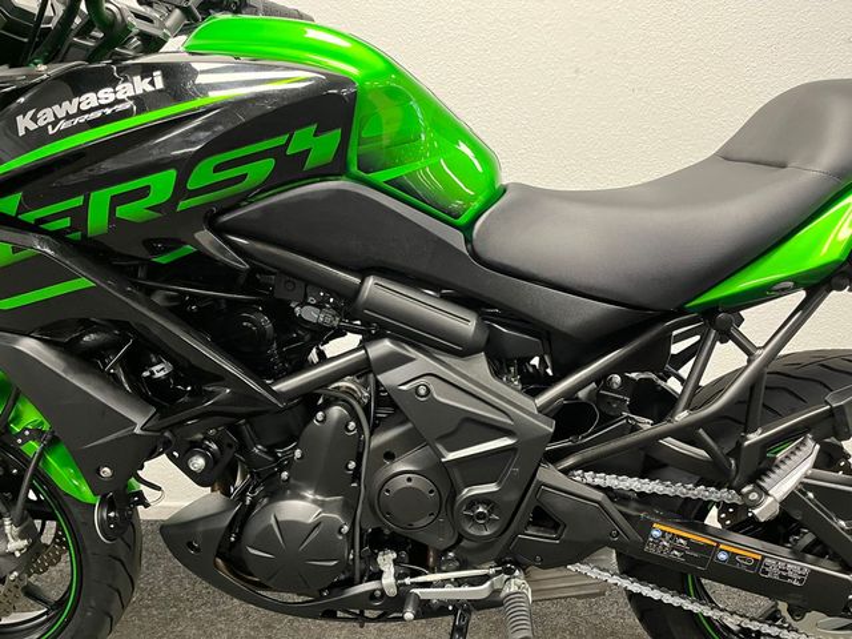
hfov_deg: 67.3
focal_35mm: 26
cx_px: 426
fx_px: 640
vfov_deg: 53.1
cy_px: 320
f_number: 1.6
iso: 500
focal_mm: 5.1
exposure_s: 1/50
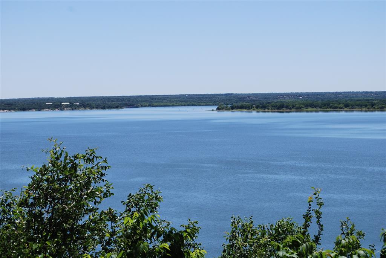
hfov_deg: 24.6
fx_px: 885
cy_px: 129
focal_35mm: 82
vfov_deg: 16.6
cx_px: 193
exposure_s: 1/320
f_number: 9
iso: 100
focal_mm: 55
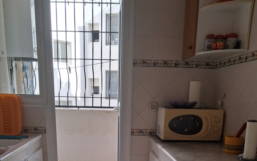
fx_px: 273
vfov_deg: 29.9
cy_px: 171
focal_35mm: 39
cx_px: 127
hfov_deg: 50.4
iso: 32
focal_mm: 4
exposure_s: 1/120
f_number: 1.8
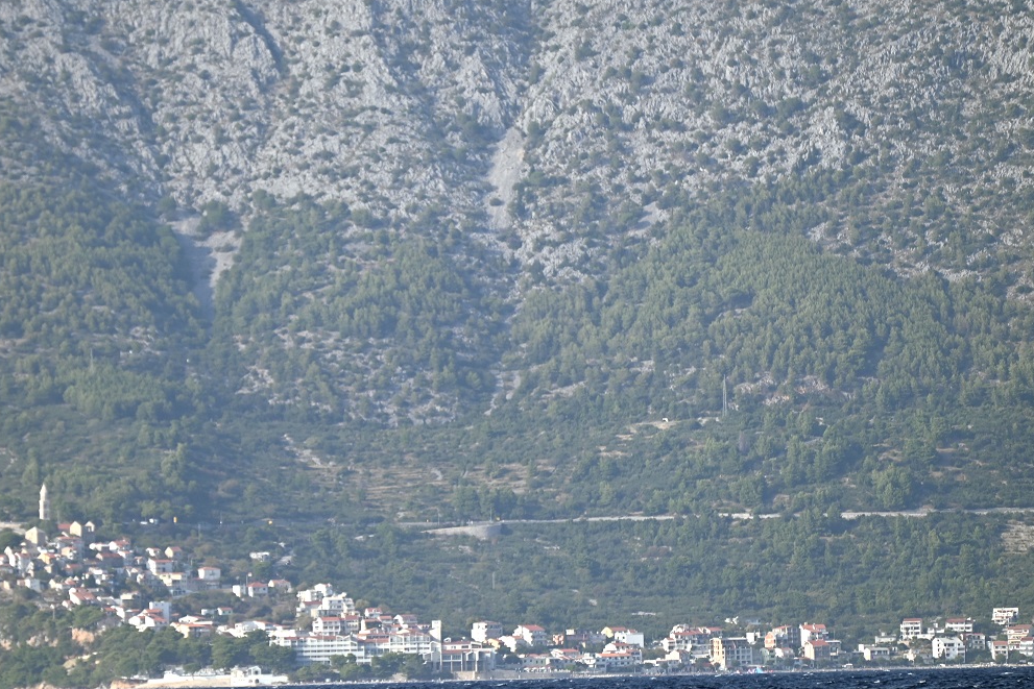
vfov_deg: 4.0
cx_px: 466
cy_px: 390
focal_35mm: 341
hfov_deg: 6.0
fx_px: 9795
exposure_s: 1/1000
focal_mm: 260
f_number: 5.6
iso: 200
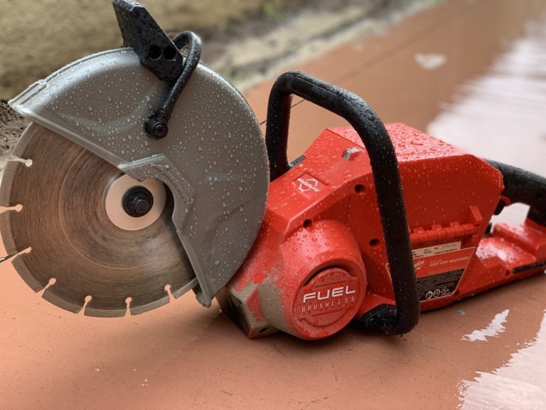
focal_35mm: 52
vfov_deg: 28.0
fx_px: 820
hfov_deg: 36.8
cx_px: 273
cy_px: 205
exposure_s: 1/122
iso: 20
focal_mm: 6
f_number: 2.4
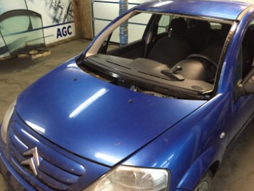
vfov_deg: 44.1
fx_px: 235
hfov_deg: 56.8
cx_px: 134
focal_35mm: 32
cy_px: 104
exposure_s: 1/25
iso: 250
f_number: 2.2
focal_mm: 4.15
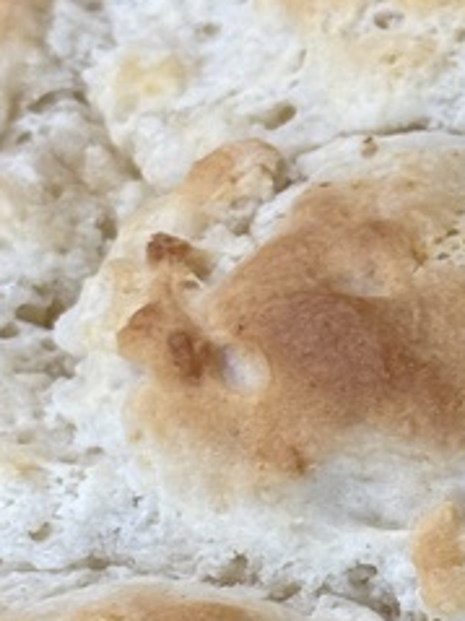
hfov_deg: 7.0
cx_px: 826
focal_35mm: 206
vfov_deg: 9.6
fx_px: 3693
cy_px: 442
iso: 100
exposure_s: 1/60
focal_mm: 6.76
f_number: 1.78
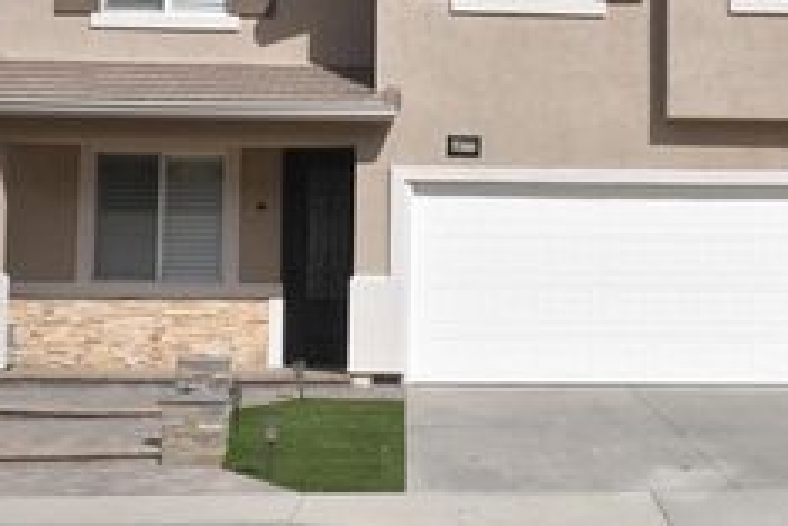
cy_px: 123
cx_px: 546
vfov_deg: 17.6
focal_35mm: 77
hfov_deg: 26.1
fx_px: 1685
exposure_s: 1/1000
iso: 800
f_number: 16
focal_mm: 24
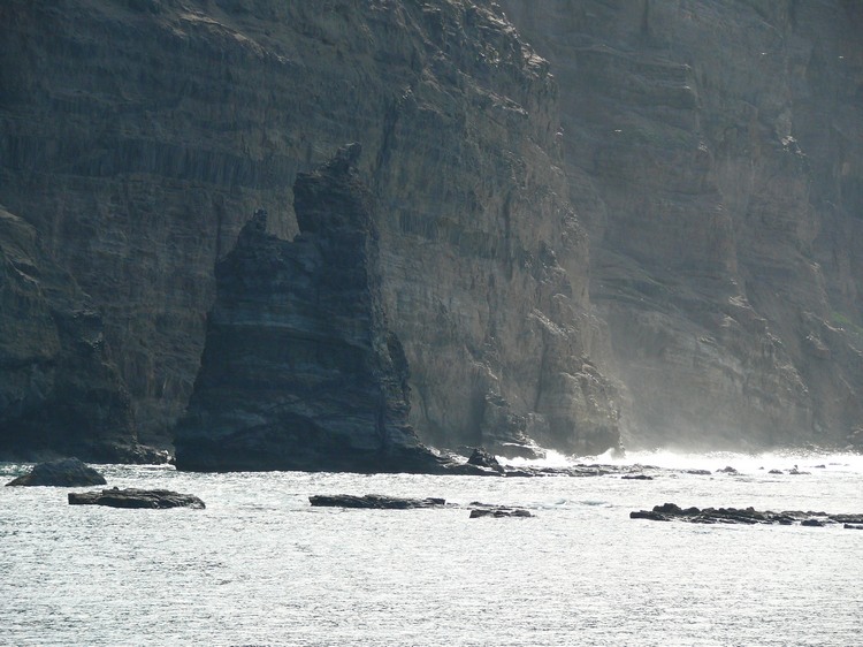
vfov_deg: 8.4
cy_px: 324
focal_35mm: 176
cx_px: 432
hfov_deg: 11.2
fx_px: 4386
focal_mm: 37.1
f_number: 4
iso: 100
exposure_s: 1/200
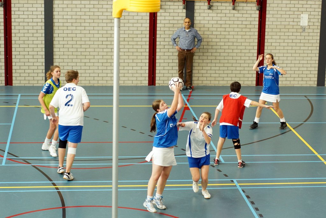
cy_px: 109
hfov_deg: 27.0
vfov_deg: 18.2
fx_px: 680
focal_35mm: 75
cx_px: 163
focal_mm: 50
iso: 800
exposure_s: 1/320
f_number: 2.8
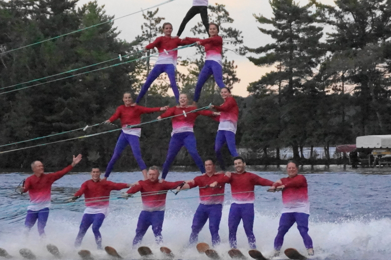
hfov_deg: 10.2
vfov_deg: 6.8
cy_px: 110
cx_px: 159
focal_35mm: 202
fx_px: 2189
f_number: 5.6
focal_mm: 105
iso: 6400
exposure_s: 1/250
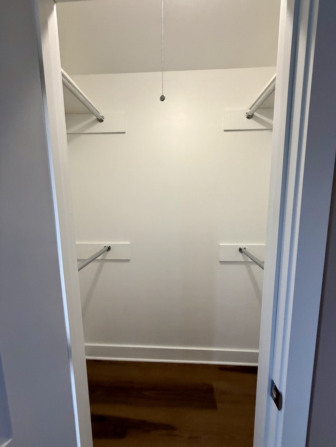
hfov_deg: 85.7
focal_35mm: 14
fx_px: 181
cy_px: 224
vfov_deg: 102.1
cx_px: 168
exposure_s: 1/120
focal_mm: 2.22
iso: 320
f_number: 2.2
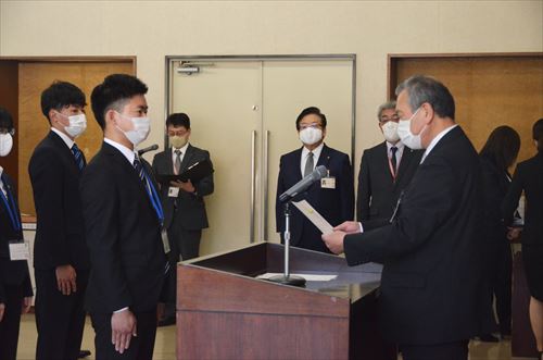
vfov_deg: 16.5
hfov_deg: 24.7
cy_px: 180
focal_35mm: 82
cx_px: 272
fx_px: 1242
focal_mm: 55
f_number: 5
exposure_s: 1/1000
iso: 3200
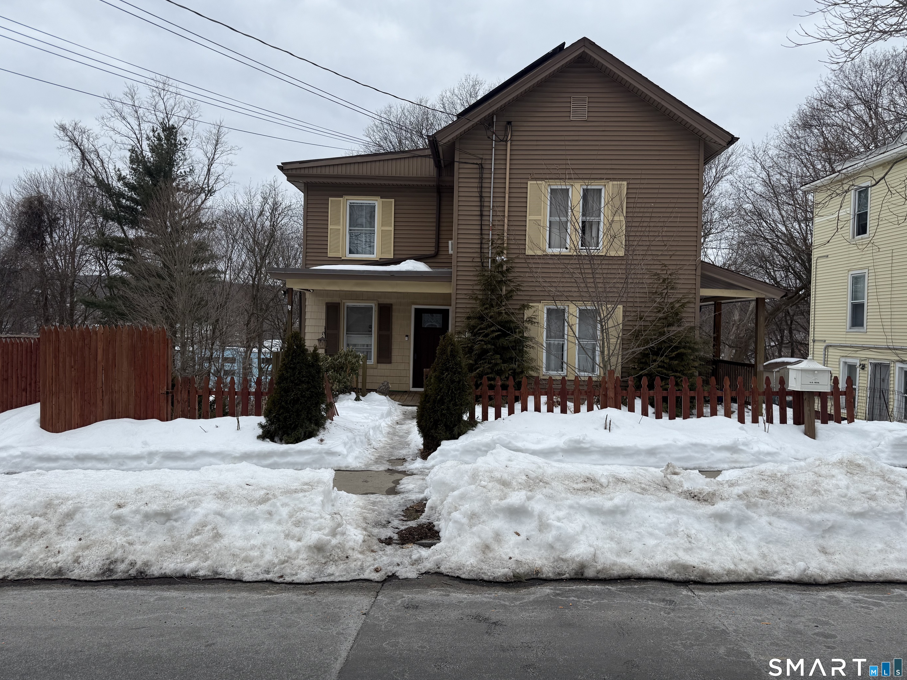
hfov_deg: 69.4
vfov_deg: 54.9
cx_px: 437
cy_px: 329
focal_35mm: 25
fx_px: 655
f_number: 1.78
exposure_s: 1/3759
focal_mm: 6.76
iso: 80
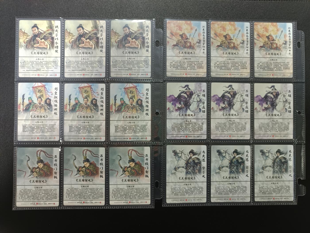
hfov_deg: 71.6
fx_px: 215
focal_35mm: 24
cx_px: 155
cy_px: 116
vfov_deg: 56.8
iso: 845
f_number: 1.7
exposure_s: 1/33.3
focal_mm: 5.31
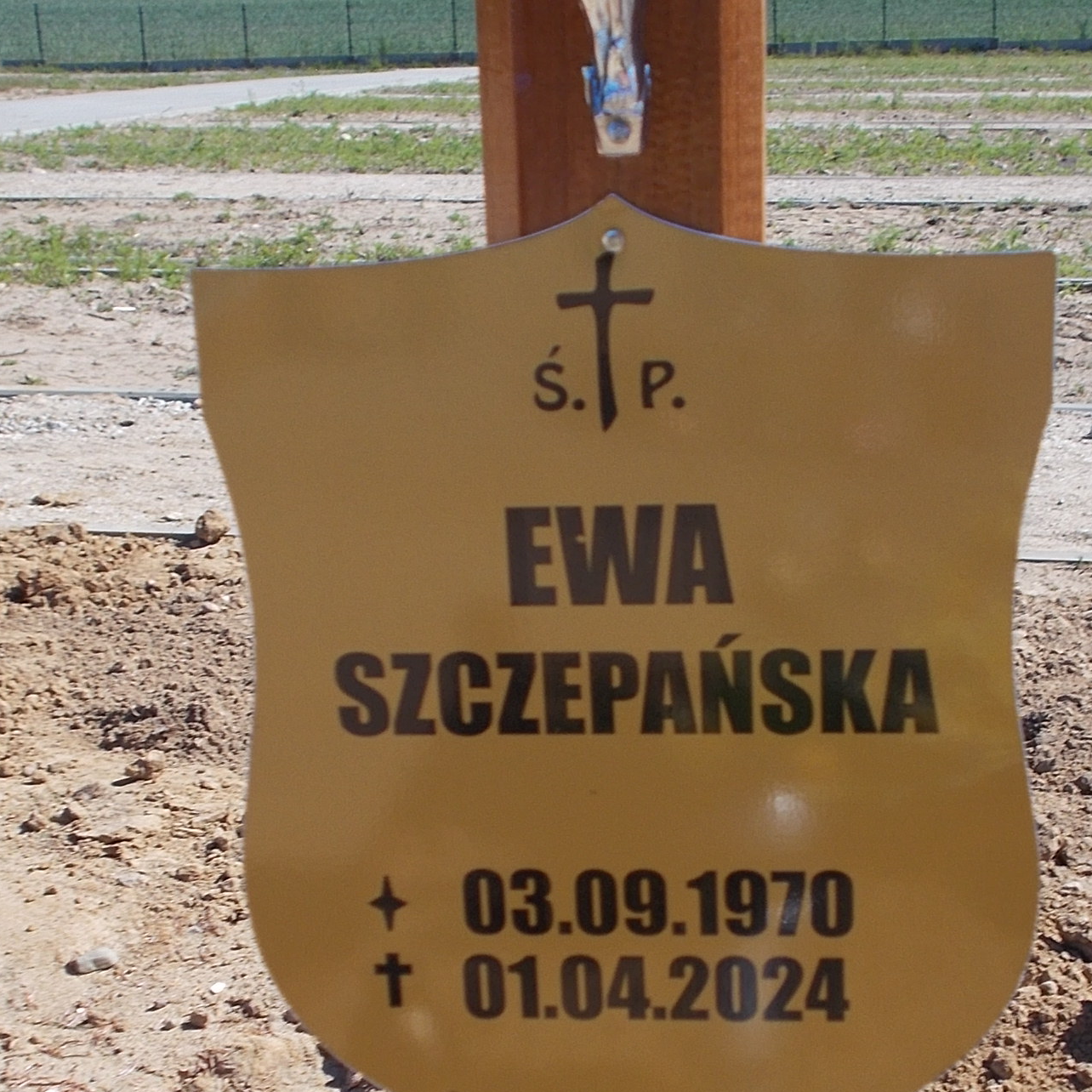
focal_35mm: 61
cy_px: 704
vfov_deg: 28.0
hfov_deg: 28.1
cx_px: 628
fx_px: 2177
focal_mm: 6.9
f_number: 9.8
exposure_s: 1/100
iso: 80
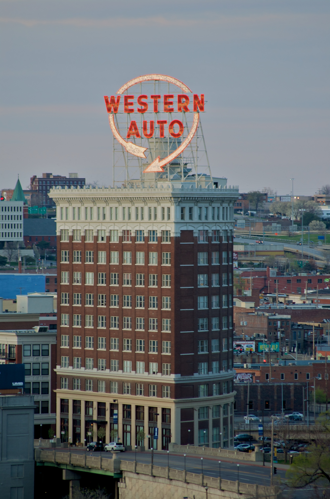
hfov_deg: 4.1
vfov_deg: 6.3
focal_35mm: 330
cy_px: 250
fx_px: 4565
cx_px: 165
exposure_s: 1/50
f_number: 5.6
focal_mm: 220
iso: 200
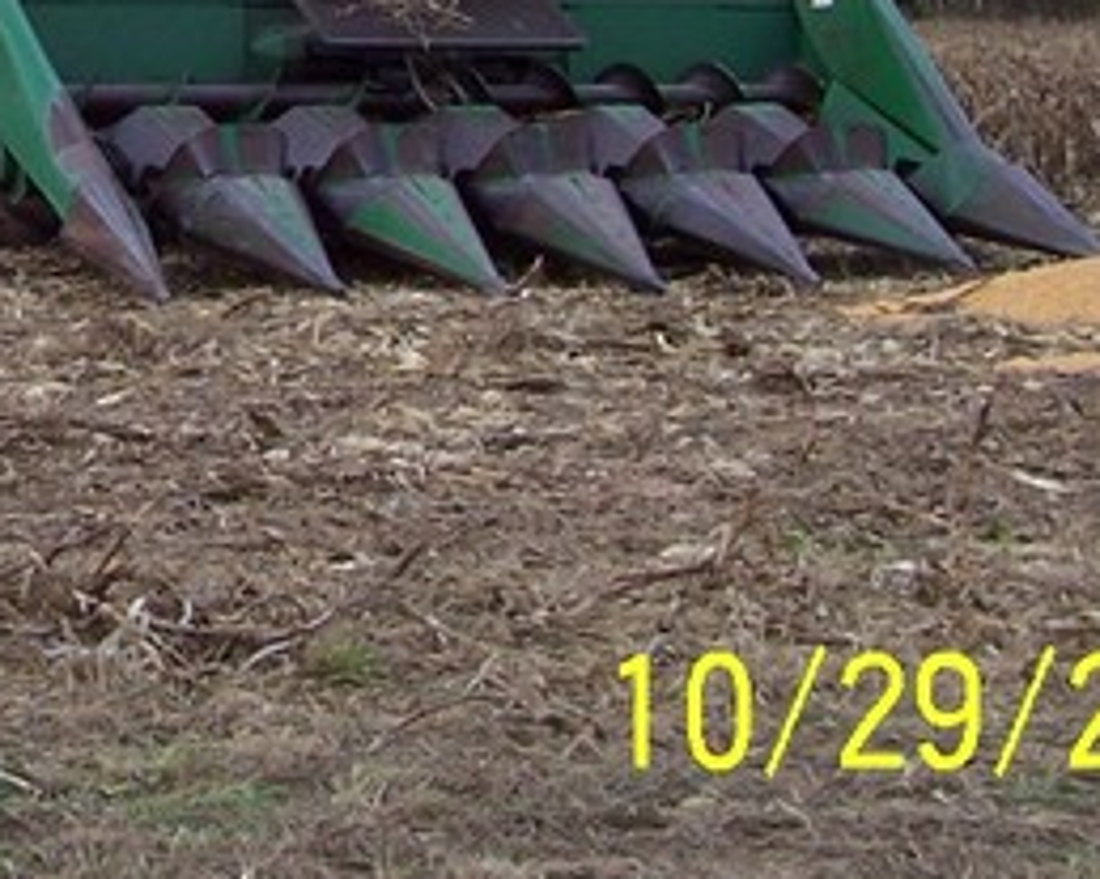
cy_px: -372
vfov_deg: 12.8
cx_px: -344
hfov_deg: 15.8
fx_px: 3743
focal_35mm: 115
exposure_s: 1/180
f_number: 5.6
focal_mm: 5.6
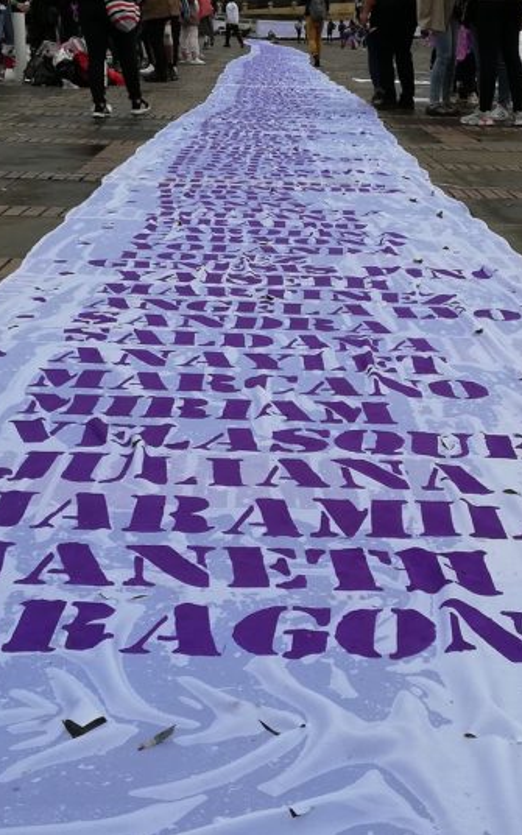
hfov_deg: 22.7
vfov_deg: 35.7
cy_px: 418
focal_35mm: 57
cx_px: 318
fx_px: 1297
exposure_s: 1/220
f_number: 2.2
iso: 50
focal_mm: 3.81
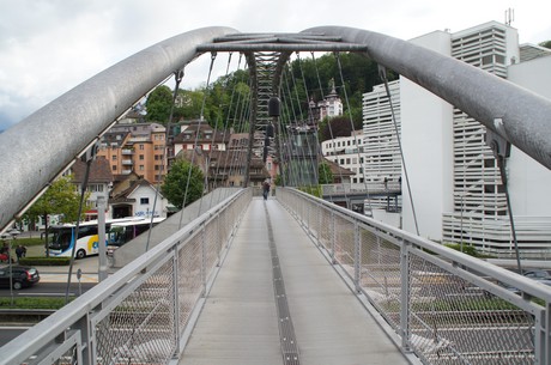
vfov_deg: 47.8
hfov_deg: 67.5
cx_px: 276
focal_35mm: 27
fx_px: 413
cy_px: 182
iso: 100
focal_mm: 18
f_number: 6.3
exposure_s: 1/100
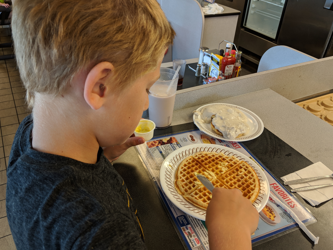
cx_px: 163
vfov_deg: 48.2
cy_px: 130
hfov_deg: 61.7
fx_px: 279
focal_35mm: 29
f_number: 1.8
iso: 69
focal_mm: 4.44
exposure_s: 1/125
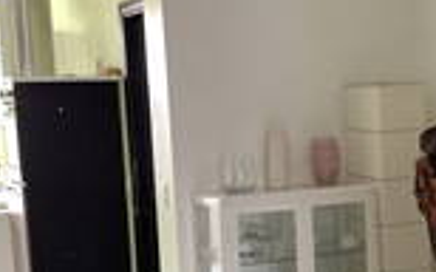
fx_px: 914
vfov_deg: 16.8
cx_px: 382
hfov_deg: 26.1
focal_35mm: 77
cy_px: 218
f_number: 2.4
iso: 250
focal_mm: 3.3
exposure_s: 1/50
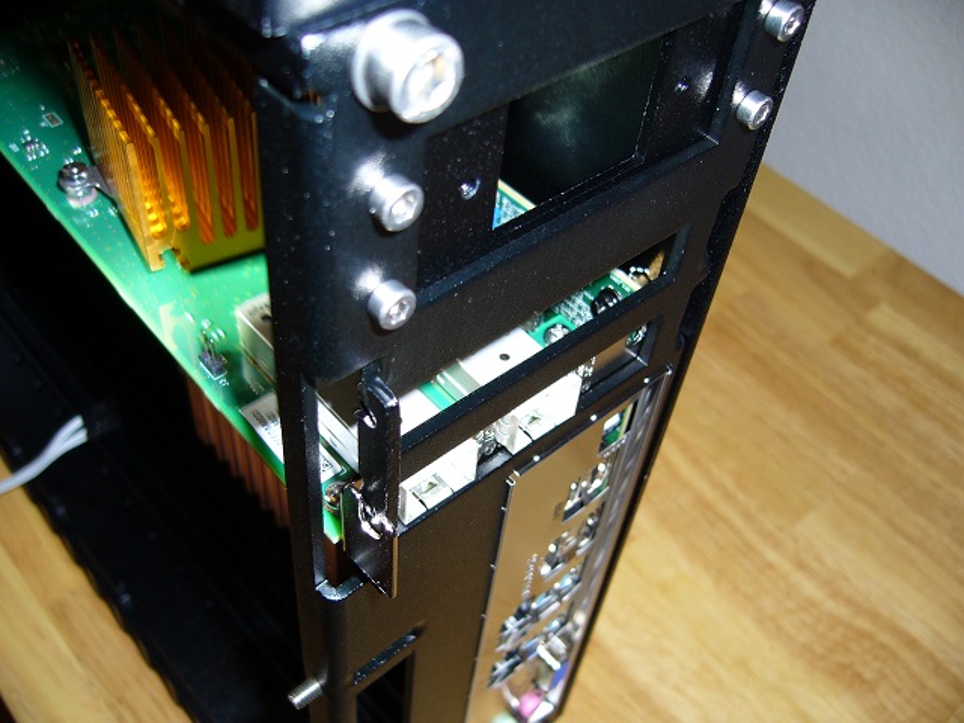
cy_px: 362
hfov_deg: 52.6
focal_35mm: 35
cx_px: 482
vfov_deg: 40.7
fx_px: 975
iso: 80
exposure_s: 1/30
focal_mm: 5.8
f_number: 2.8
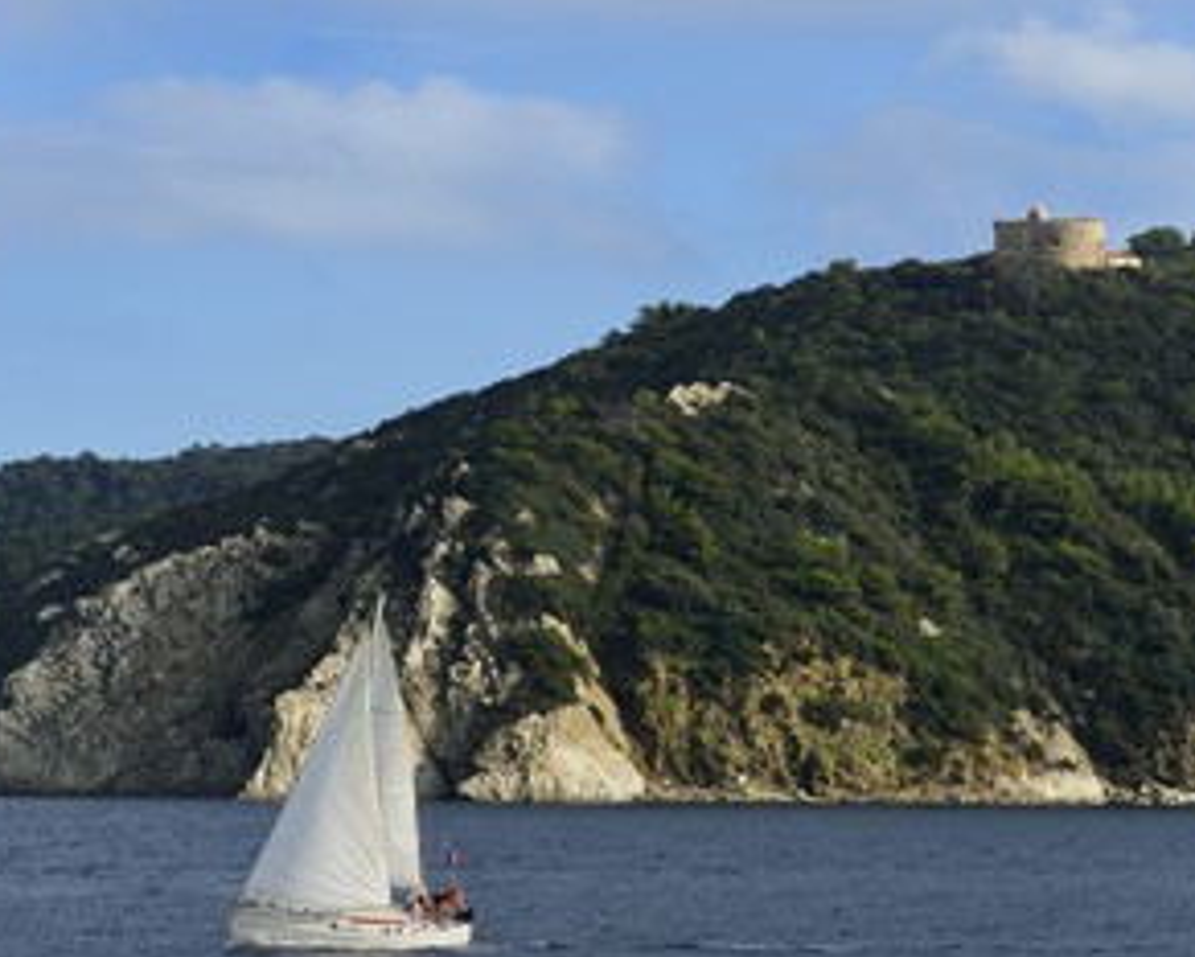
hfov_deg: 12.3
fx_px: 5555
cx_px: 673
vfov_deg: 9.8
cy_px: 563
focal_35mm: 157
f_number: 8
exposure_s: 1/400
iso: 200
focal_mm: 116
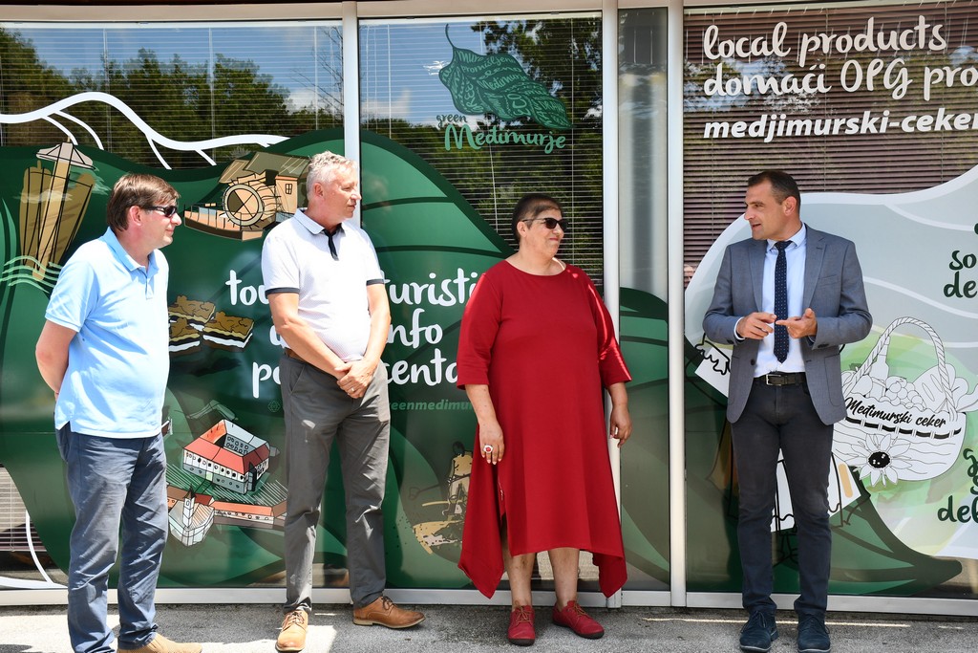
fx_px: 1304
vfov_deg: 28.1
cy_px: 326
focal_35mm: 48
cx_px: 489
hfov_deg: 41.1
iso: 200
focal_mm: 32
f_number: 7.1
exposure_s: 1/250
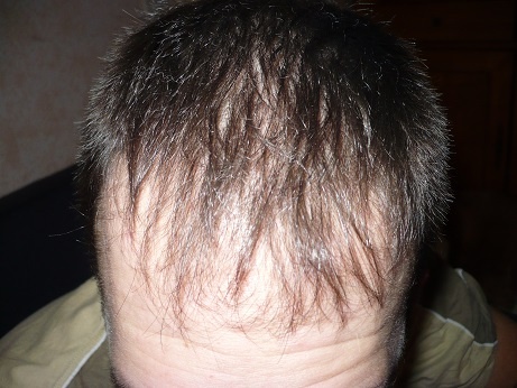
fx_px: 523
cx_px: 258
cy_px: 194
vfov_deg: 40.7
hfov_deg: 52.6
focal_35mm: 35
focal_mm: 5.8
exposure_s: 1/30
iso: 100
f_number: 2.8
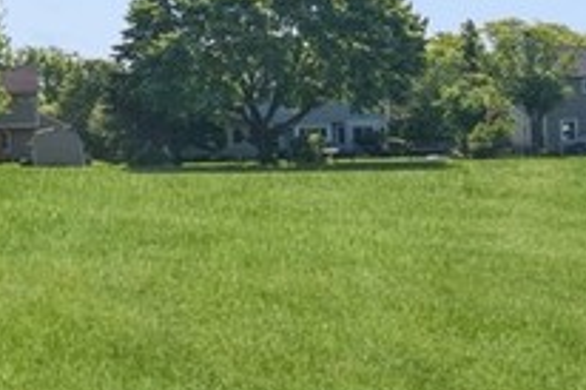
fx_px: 1789
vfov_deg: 12.4
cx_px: -913
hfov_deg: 12.9
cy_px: 102
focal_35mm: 110
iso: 200
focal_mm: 14
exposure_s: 1/250
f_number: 9
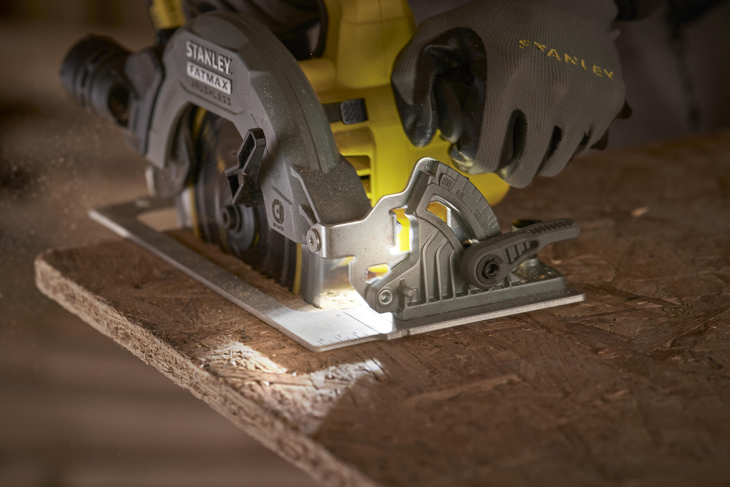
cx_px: 365
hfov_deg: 15.2
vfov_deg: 10.2
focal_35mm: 135
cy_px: 244
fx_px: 2737
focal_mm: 135
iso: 200
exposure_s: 1/3
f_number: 4.5
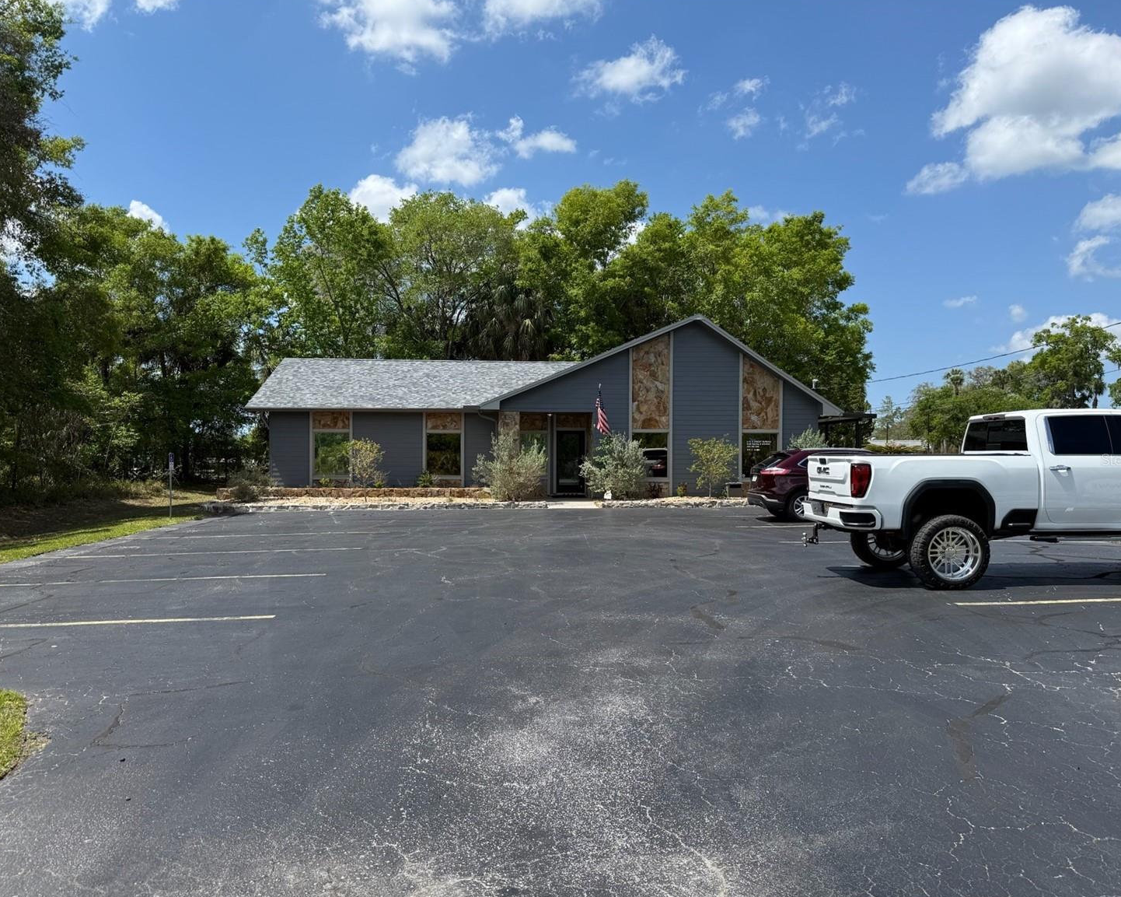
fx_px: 862
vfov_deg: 54.9
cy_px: 459
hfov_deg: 66.0
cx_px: 553
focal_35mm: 26
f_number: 1.78
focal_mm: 6.76
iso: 80
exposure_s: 1/4167
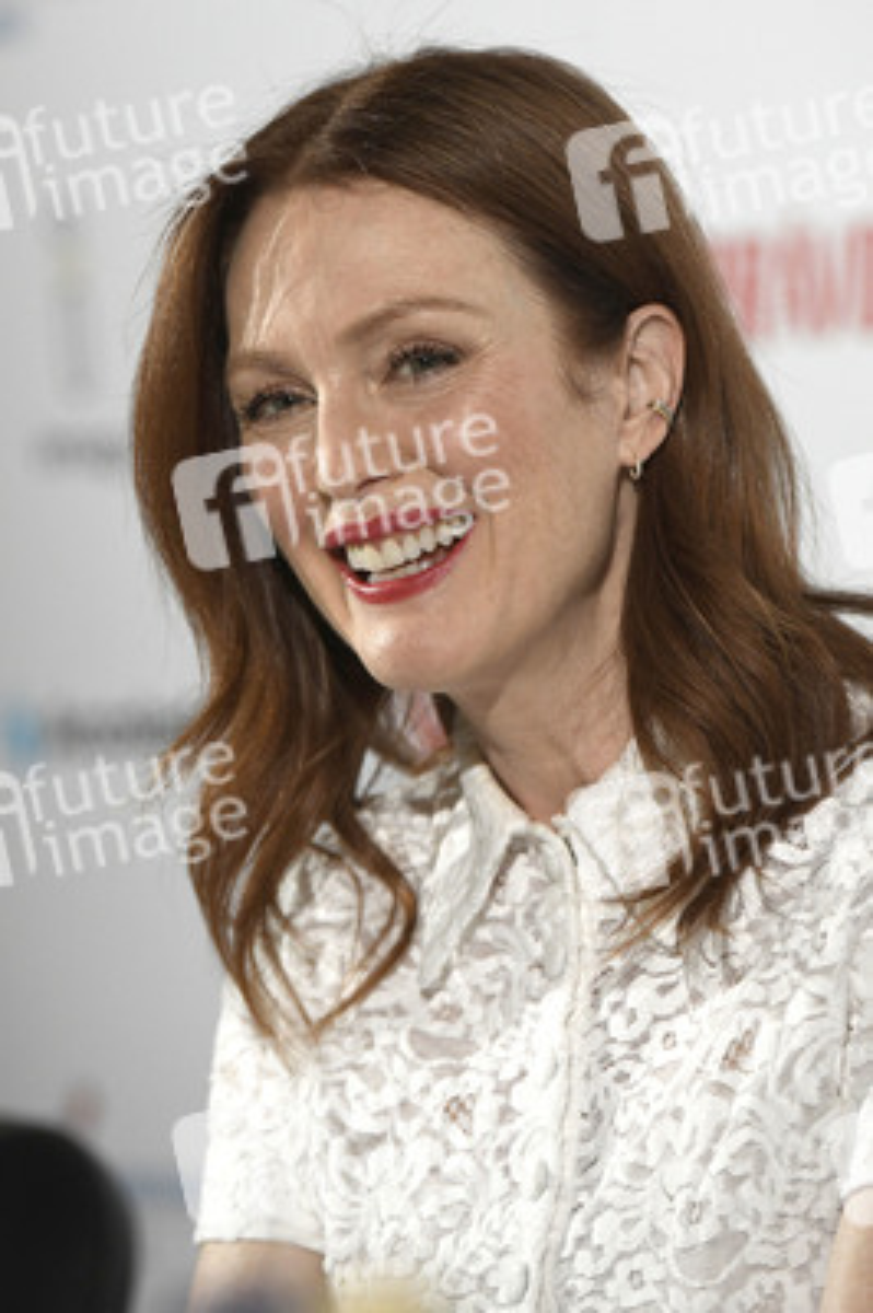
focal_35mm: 200
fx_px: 7287
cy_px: 656
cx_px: 436
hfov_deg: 6.9
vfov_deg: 10.3
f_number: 5
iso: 2500
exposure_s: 1/250
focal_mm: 200
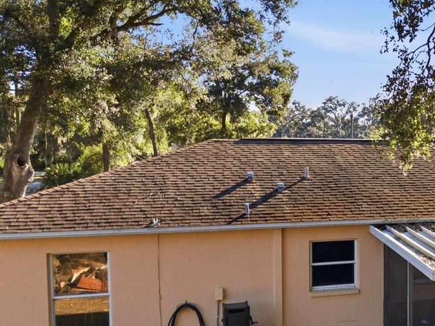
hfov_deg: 34.4
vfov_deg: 28.5
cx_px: 425
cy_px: 189
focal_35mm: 51
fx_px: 641
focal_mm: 6.7
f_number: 1.7
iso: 100
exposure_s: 1/20
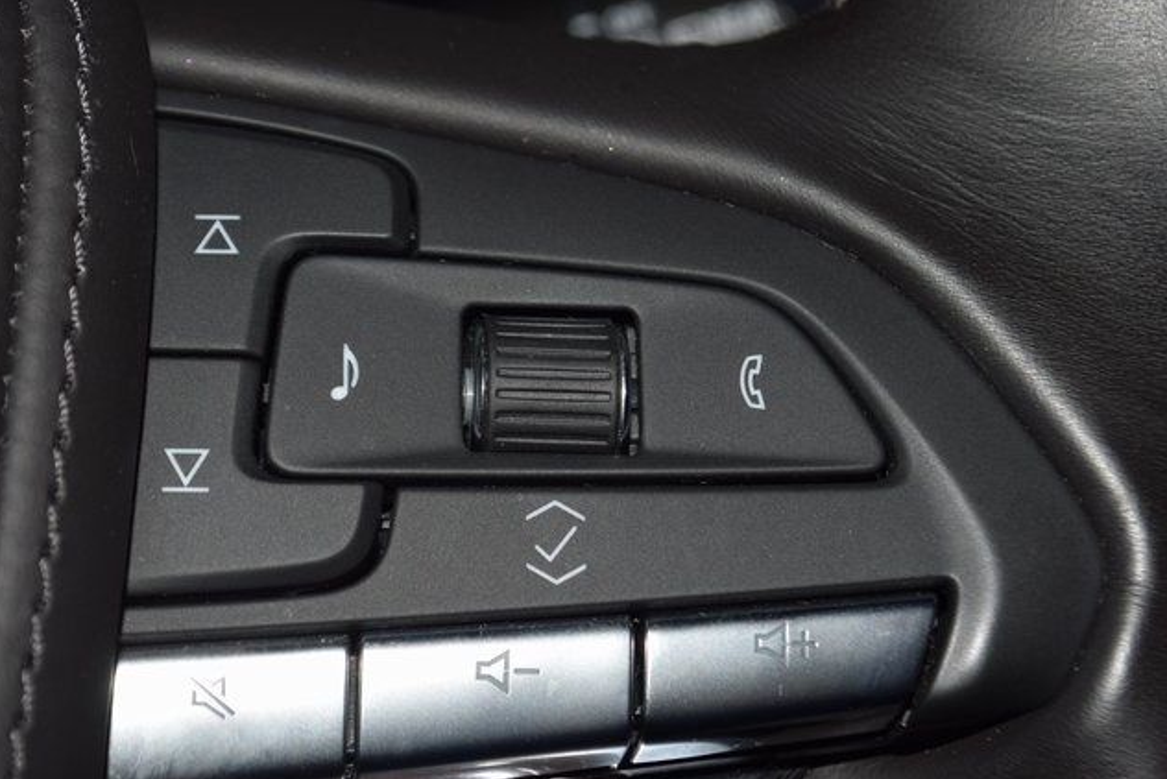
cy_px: 392
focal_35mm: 84
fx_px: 2708
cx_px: 580
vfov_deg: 16.4
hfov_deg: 24.3
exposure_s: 1/60
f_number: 8
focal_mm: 55
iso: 100
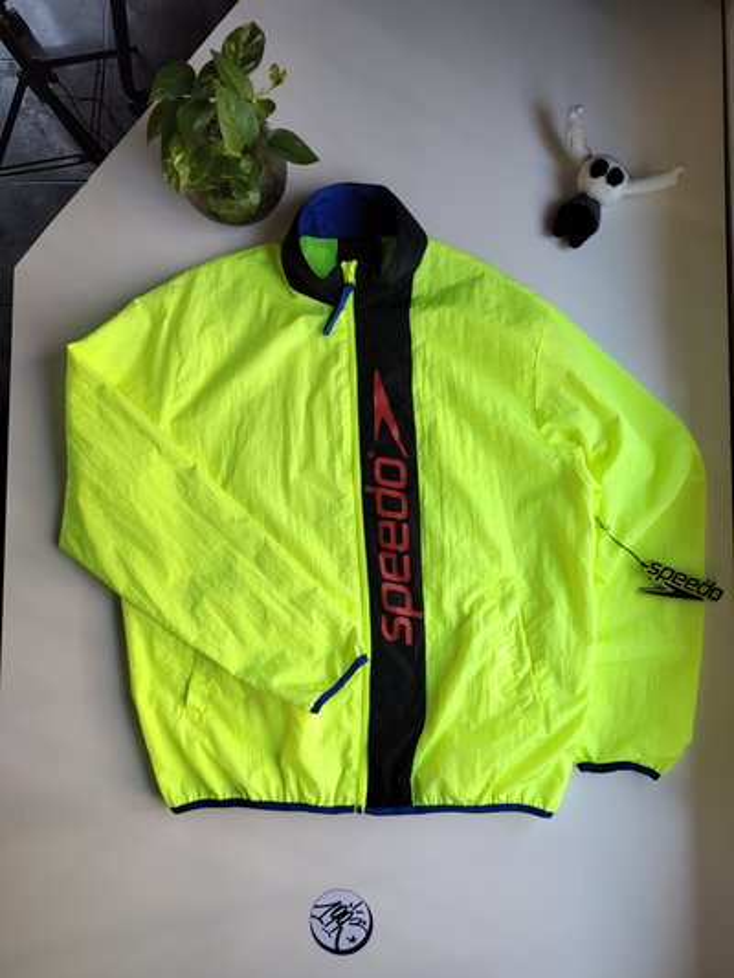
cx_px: 367
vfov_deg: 73.9
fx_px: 650
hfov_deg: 58.9
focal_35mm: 23
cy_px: 489
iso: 322
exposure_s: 1/100
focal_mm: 5.56
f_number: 1.8
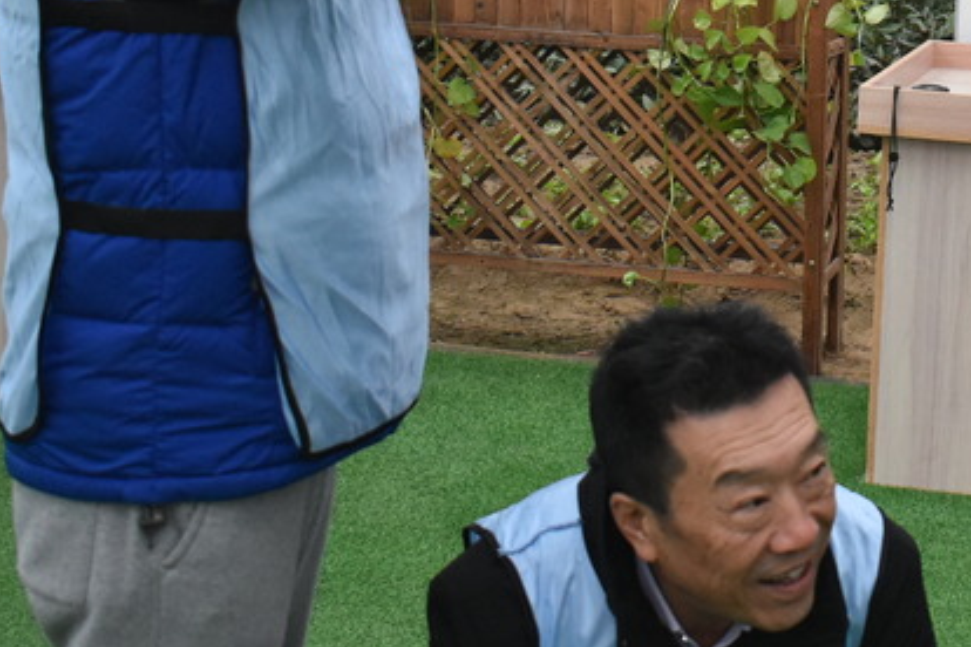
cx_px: 922
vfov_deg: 15.5
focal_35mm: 87
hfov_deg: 22.6
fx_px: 2346
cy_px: 46
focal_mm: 24
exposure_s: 1/500
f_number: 3.8
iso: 2000
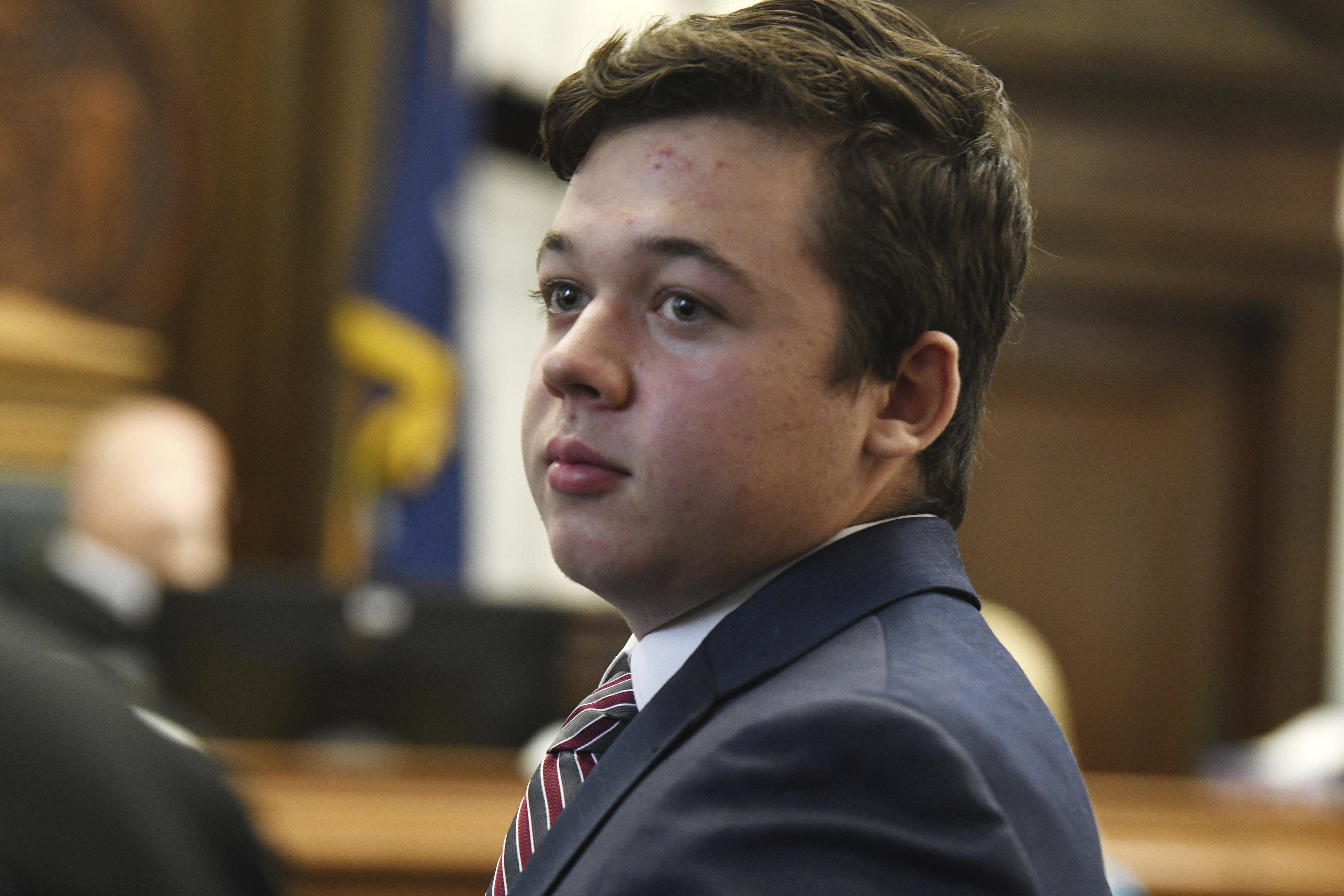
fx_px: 5786
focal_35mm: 155
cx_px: 672
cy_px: 448
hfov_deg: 13.2
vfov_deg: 8.9
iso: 3200
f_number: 5
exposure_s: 1/160
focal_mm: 155
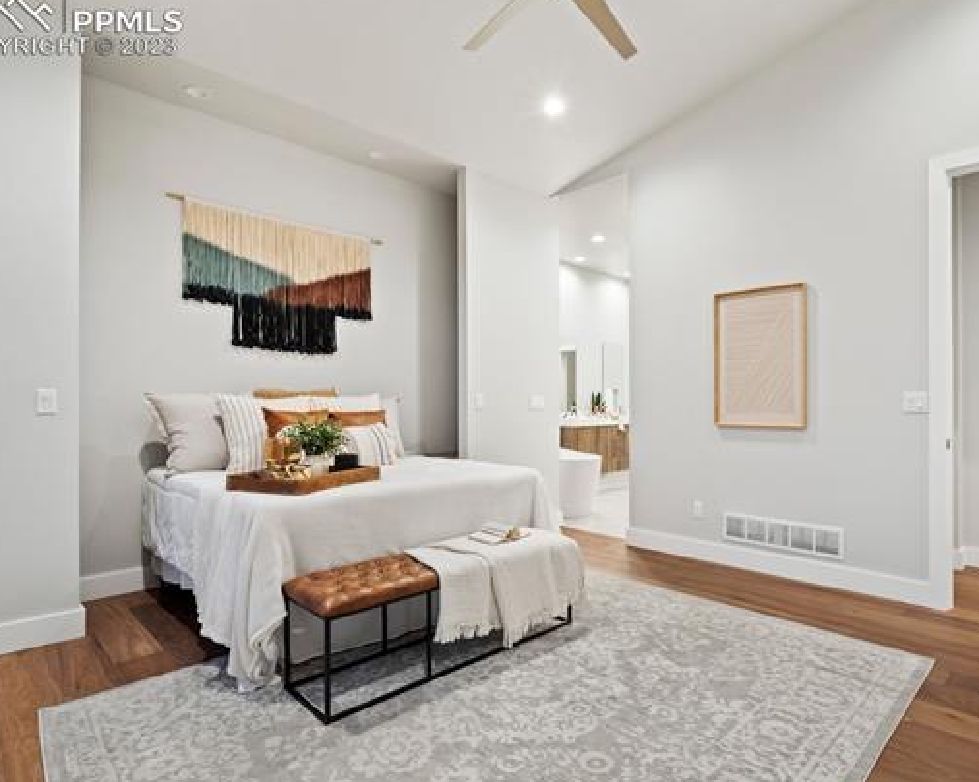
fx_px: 550
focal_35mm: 19
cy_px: 401
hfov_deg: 82.8
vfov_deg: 70.8
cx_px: 559
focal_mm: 16
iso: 1000
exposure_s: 1/6
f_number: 7.1
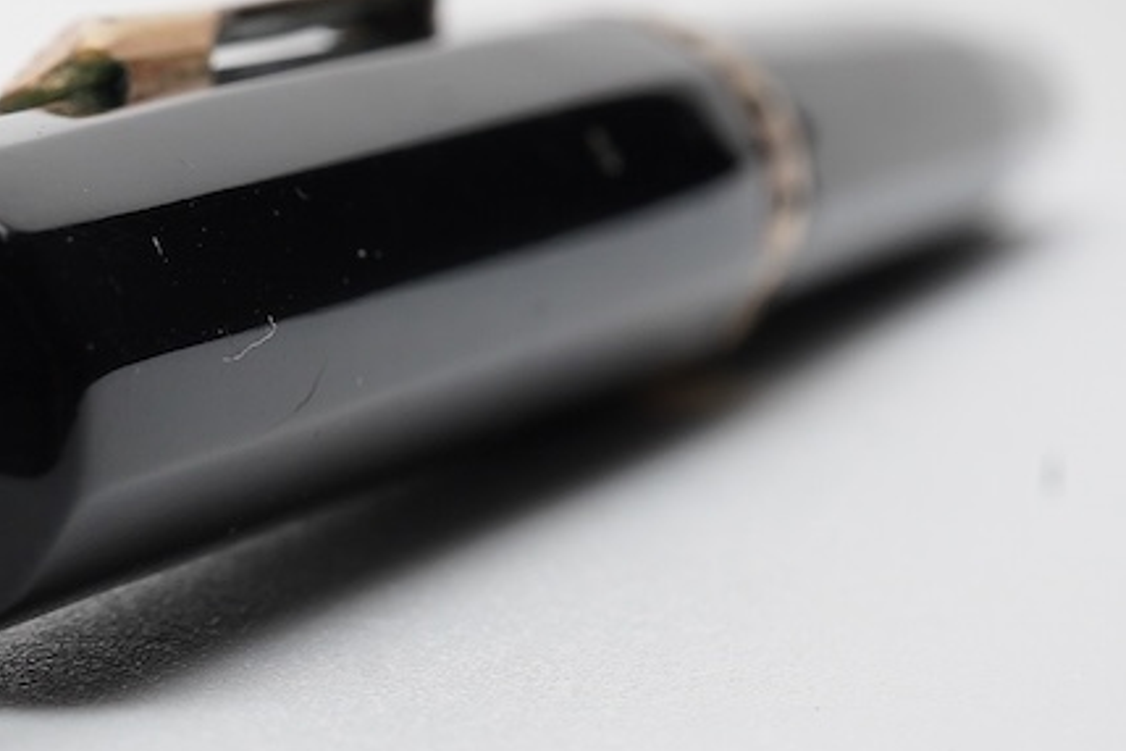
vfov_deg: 11.6
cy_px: 452
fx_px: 3690
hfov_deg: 17.0
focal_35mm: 118
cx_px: -1
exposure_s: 1/100
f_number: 20
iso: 400
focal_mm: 30
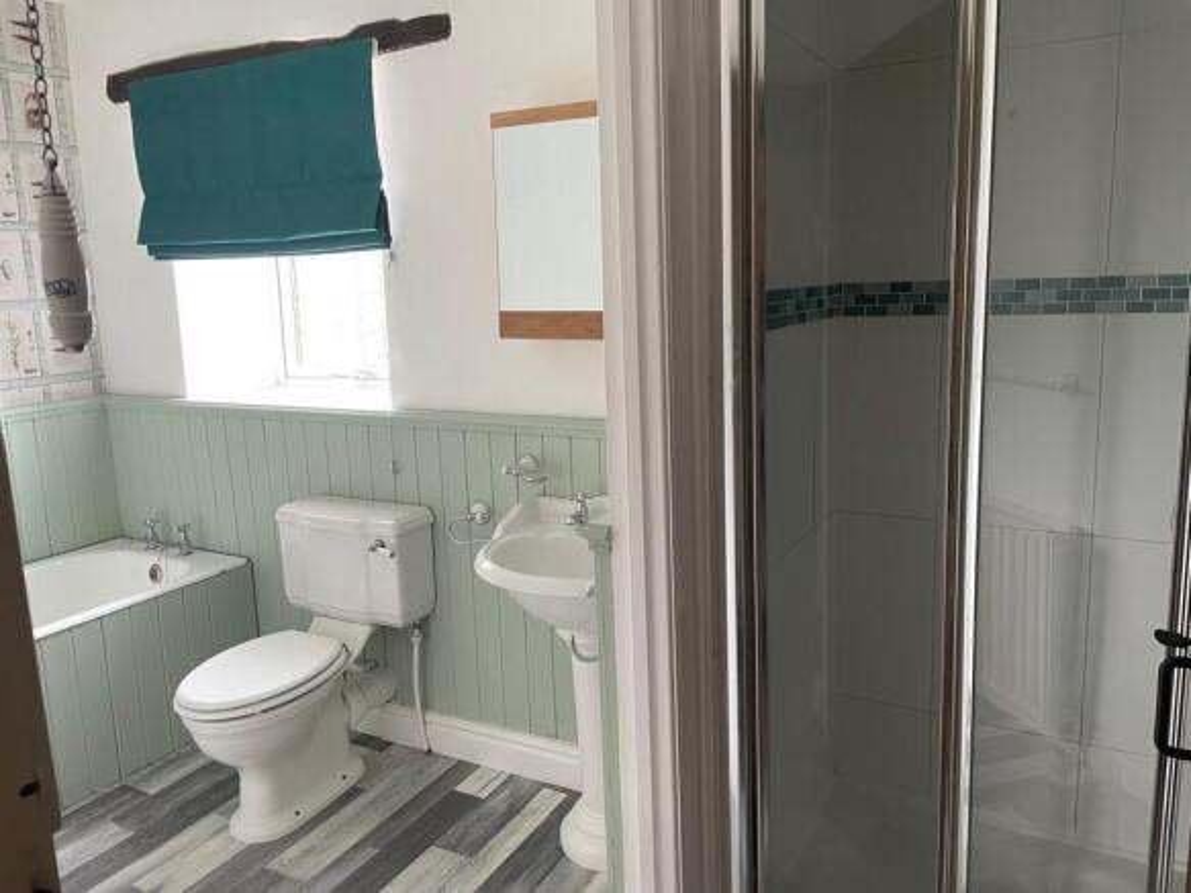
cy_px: 446
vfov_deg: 53.0
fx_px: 894
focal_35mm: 26
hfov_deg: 67.3
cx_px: 596
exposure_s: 1/99
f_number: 1.6
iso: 125
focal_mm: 4.2
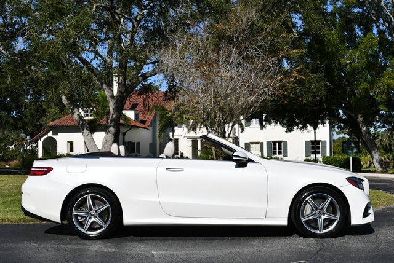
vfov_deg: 28.1
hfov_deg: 41.1
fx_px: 526
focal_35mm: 48
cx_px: 197
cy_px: 132
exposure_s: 1/400
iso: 100
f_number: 10
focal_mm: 24
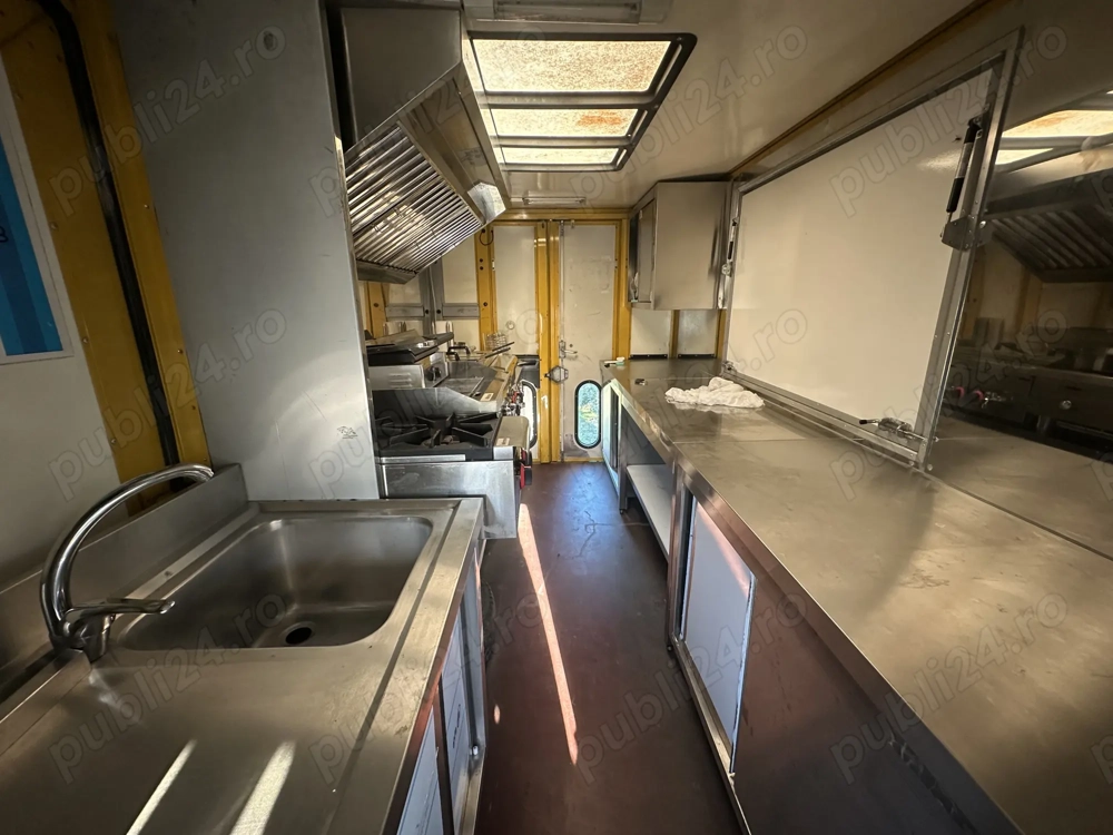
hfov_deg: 102.1
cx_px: 556
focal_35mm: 14
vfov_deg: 85.7
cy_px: 418
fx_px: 450
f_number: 2.2
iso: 250
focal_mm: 2.22
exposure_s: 1/99
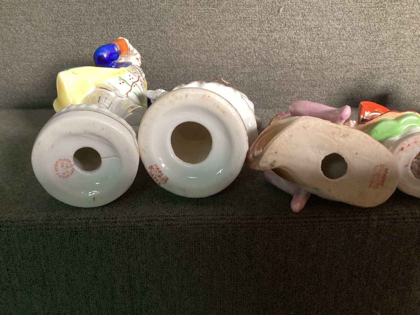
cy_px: 158
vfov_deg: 45.4
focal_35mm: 31
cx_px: 210
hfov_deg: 58.3
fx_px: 376
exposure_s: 1/40
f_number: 2.4
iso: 320
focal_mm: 3.3
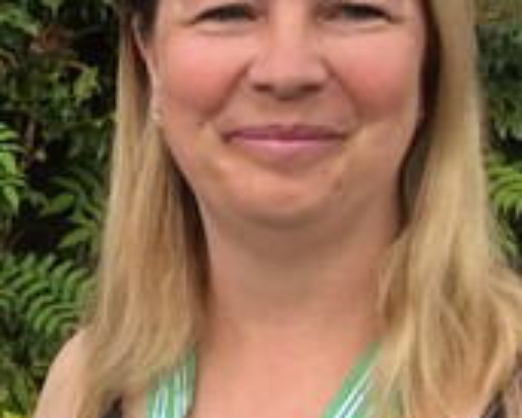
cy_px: 272
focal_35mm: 106
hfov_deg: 16.8
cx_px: -208
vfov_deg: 14.5
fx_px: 1639
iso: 32
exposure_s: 1/50
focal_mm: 3.3
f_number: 2.4
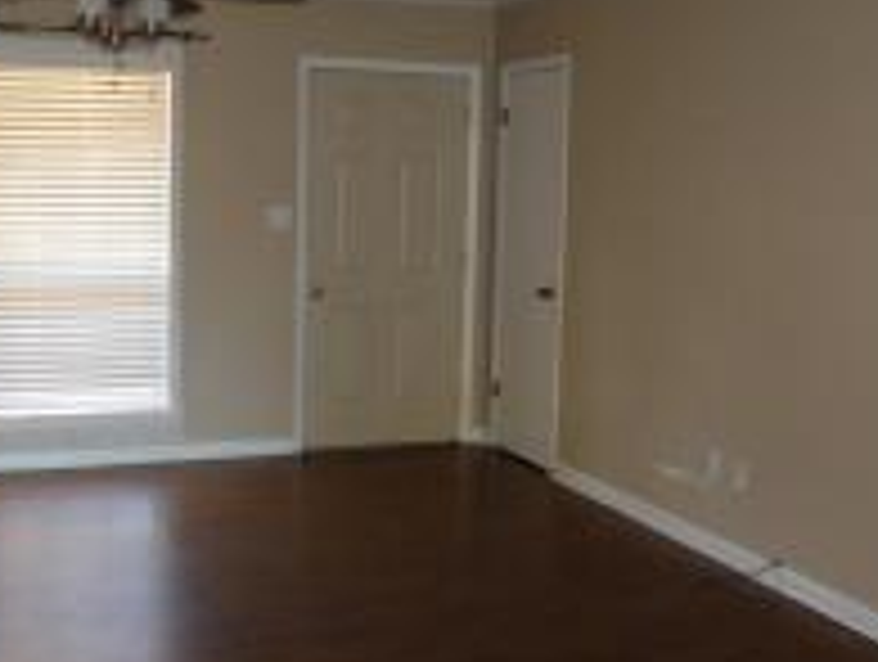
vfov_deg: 30.9
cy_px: 279
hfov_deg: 40.1
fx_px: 1194
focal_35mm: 47
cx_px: 326
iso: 200
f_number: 3
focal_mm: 4
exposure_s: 1/30
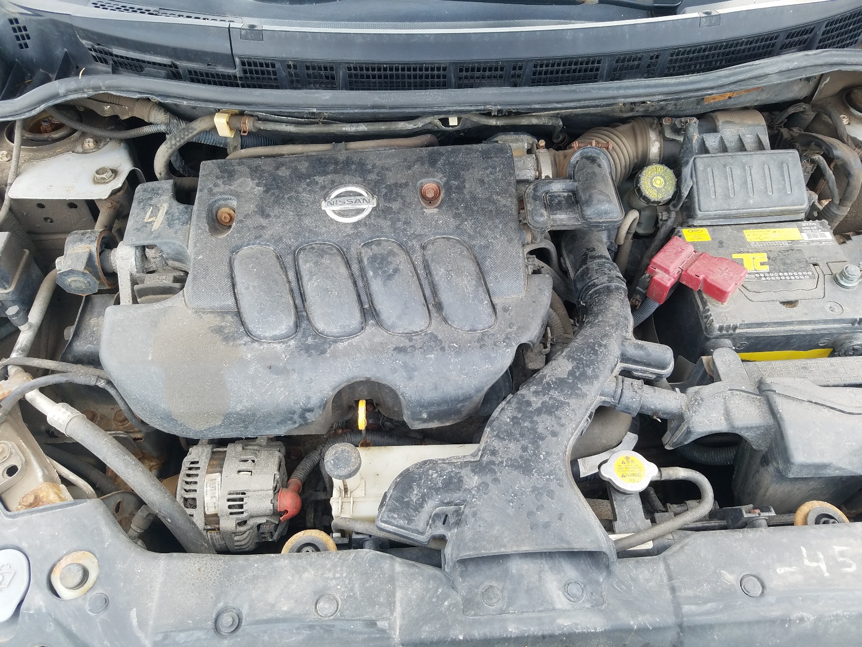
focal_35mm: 26
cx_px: 431
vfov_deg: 53.1
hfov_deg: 67.3
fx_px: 647
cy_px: 324
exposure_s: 1/161
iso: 50
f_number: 1.7
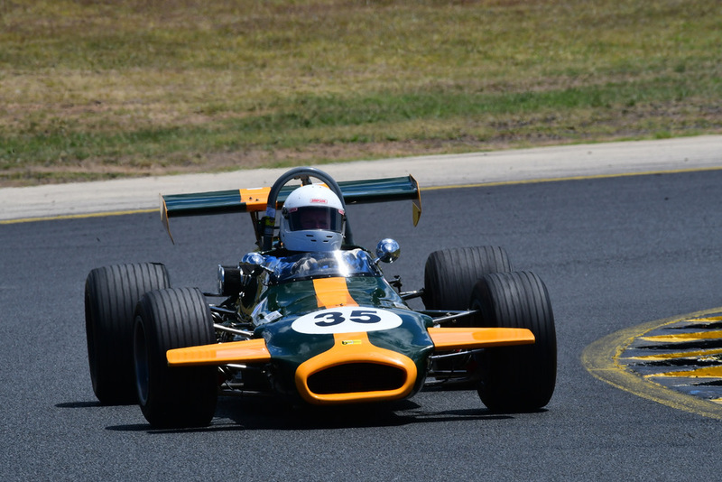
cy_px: 241
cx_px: 361
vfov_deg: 2.3
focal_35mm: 600
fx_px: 12037
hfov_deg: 3.4
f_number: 13
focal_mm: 400
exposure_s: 1/640
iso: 320
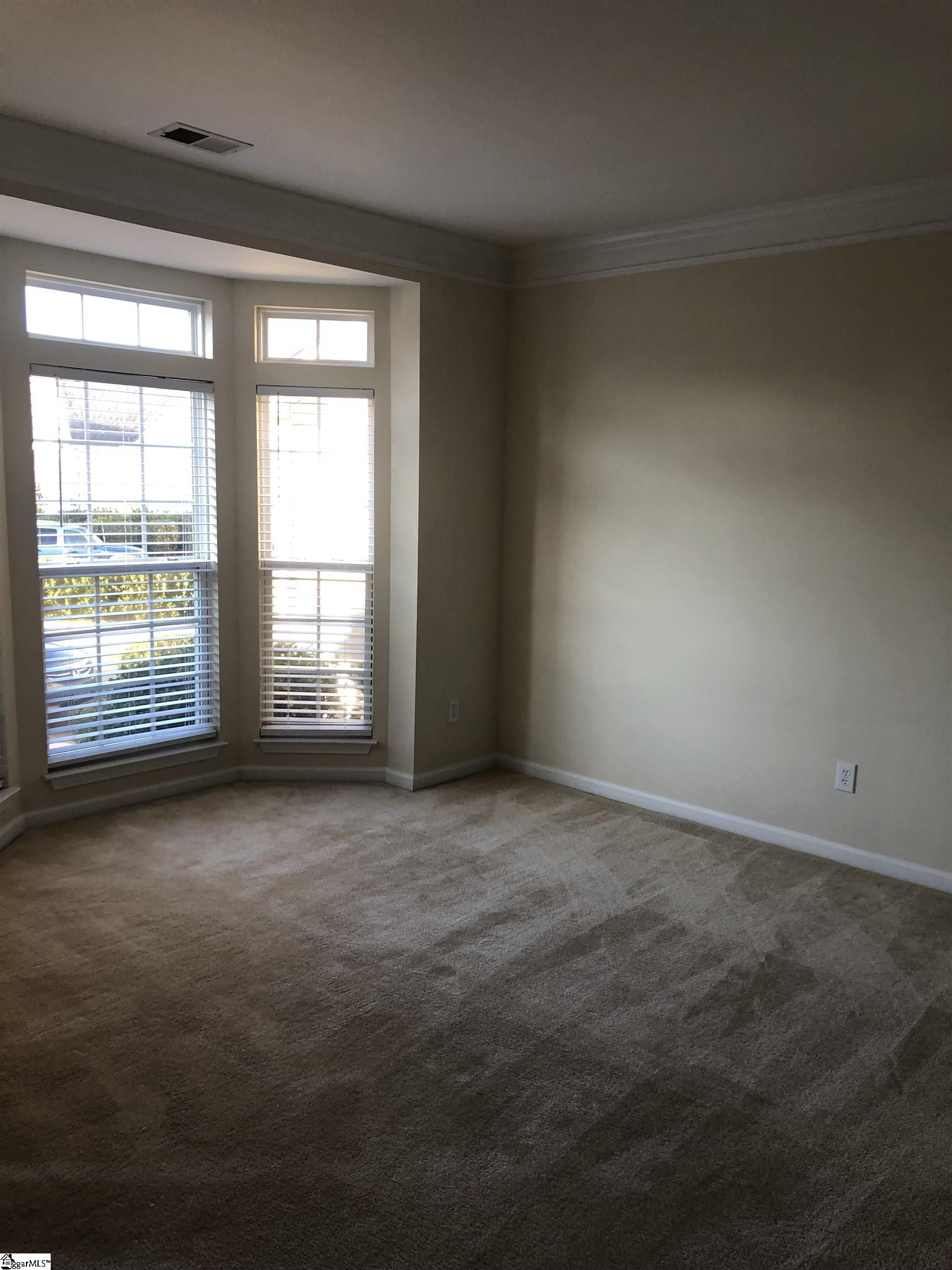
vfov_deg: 63.4
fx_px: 1027
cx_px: 476
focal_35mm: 28
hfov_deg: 49.7
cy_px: 635
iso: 25
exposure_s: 1/40
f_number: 1.8
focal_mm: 4
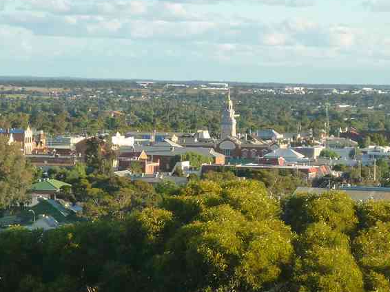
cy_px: 155
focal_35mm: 190
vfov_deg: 7.8
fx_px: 2140
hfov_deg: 10.4
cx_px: 186
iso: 125
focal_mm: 15.3
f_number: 5.7
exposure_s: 1/125
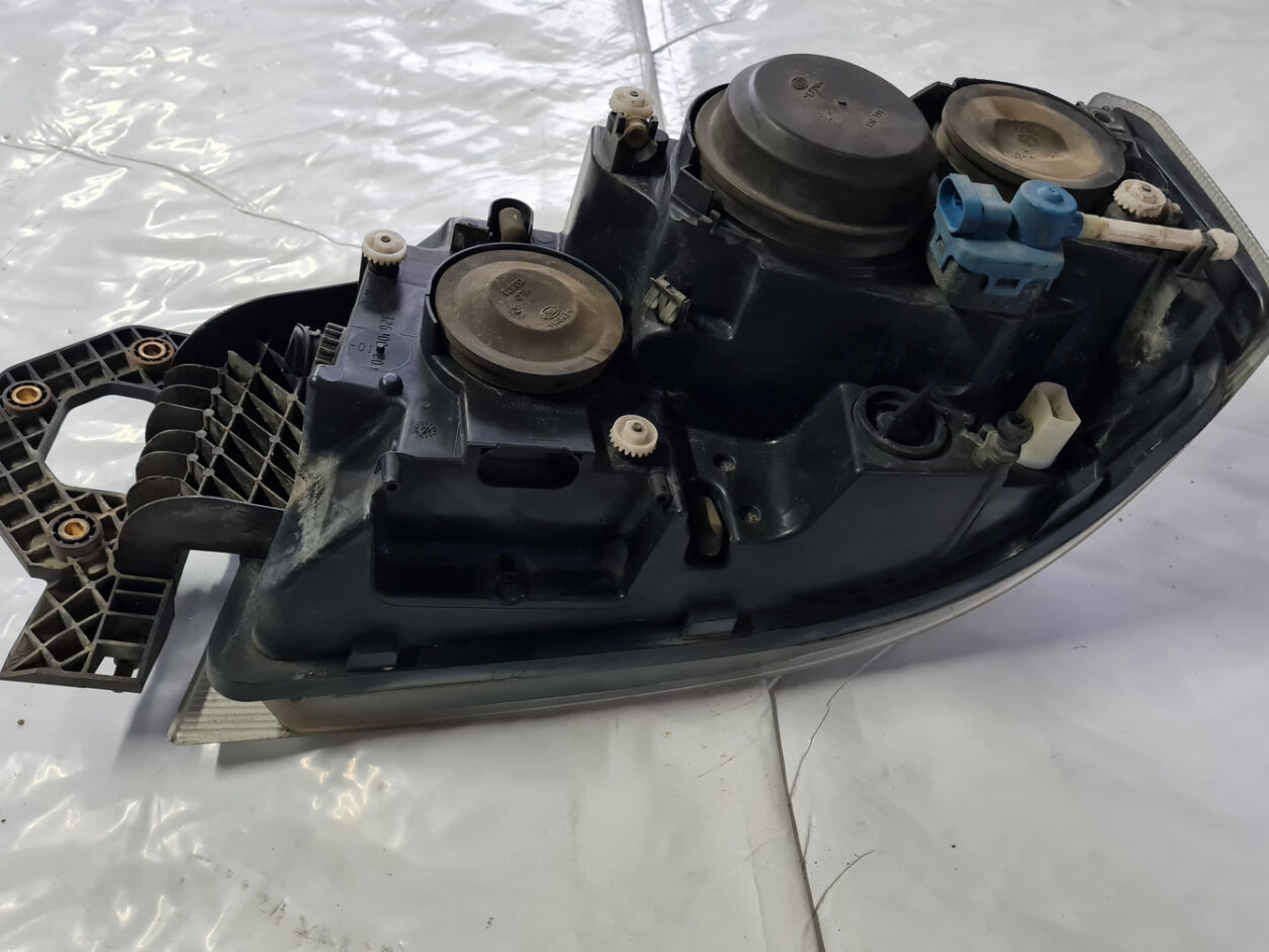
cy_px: 470
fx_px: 1063
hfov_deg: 61.7
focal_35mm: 29
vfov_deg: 48.2
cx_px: 627
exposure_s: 1/50
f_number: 1.8
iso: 500
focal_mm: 5.4
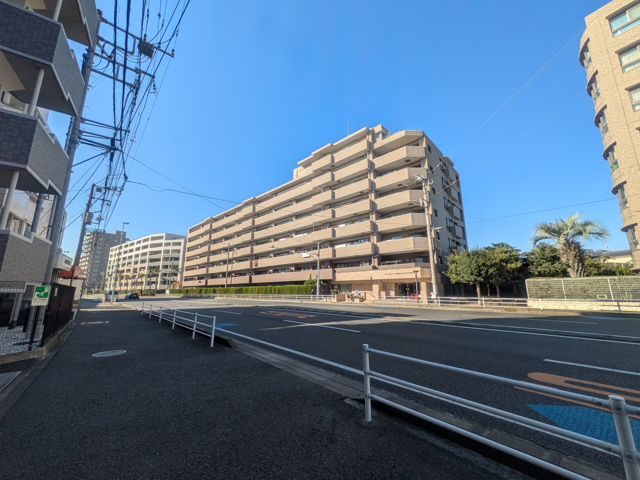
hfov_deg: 102.0
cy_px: 240
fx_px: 259
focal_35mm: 14
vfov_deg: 85.7
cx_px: 320
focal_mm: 1.83
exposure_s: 1/1355
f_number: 2.2
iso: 44
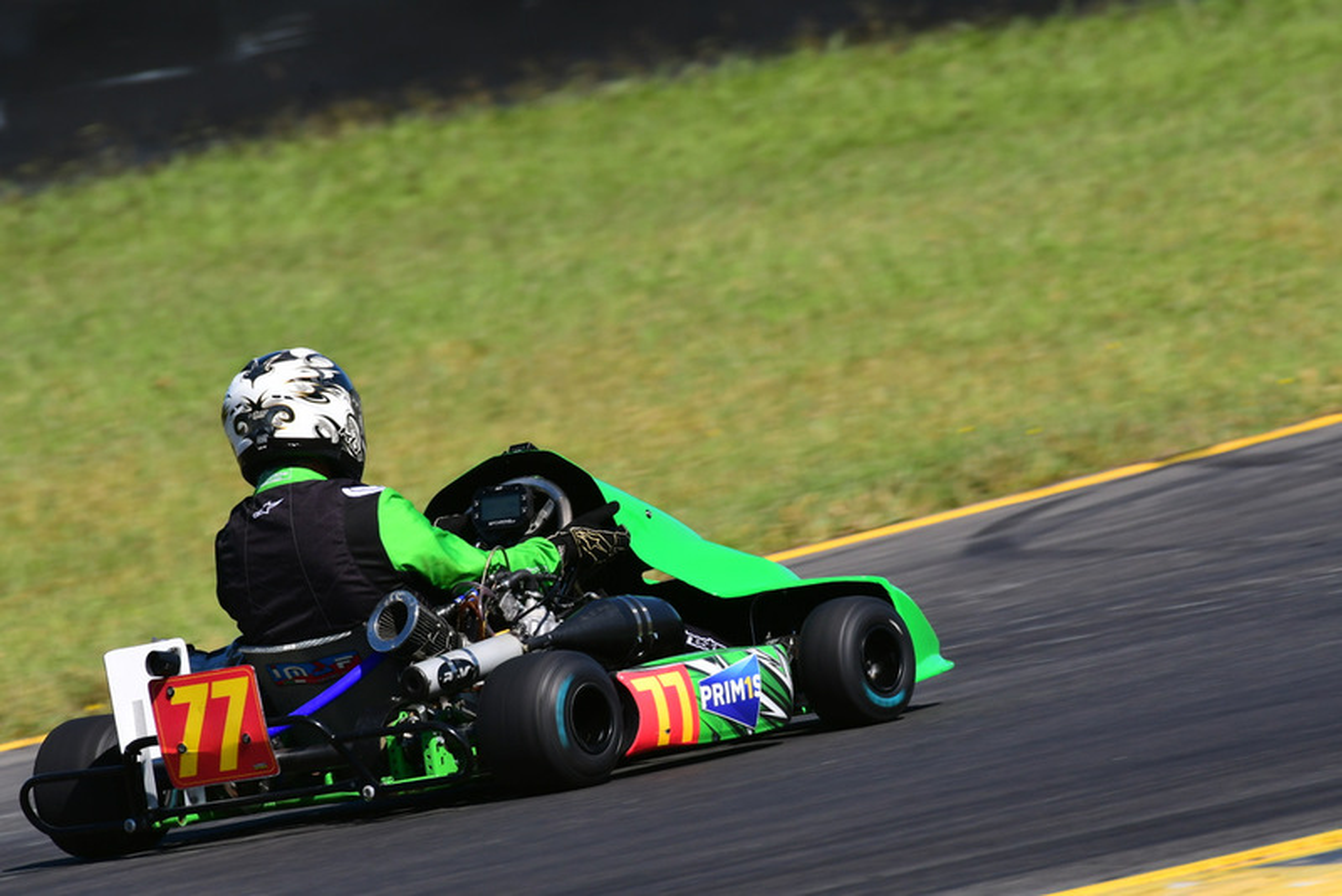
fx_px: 27967
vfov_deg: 1.8
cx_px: 671
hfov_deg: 2.7
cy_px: 448
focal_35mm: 750
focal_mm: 500
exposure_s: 1/640
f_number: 11
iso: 400
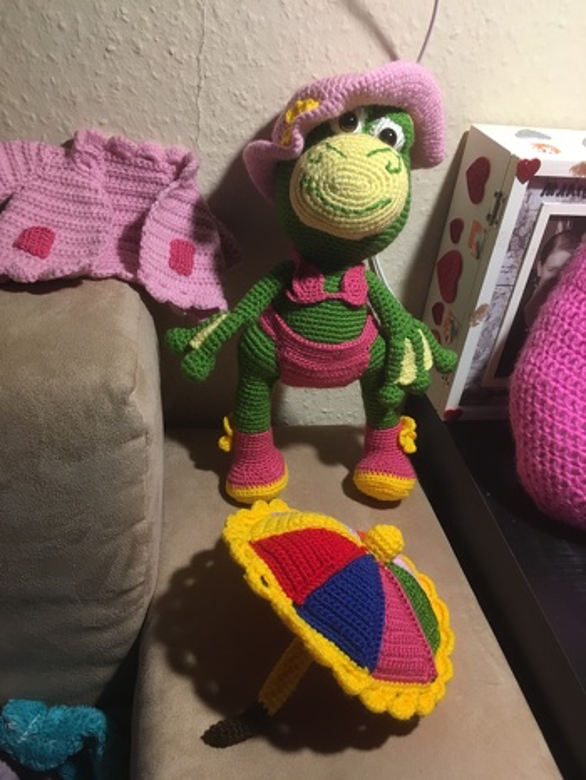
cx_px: 293
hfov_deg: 48.3
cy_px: 390
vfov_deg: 61.6
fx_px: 654
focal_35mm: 29
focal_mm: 4.15
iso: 100
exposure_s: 1/33
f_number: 2.2
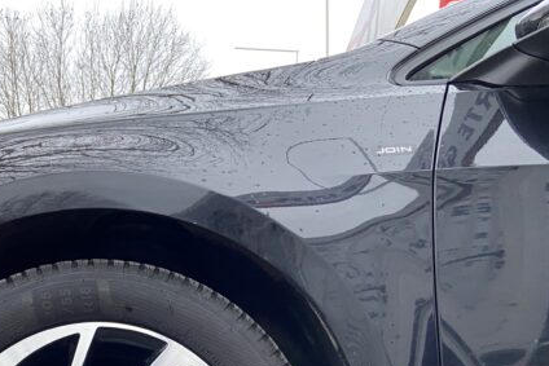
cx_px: 167
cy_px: 378
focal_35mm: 51
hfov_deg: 38.3
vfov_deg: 25.1
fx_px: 778
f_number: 1.8
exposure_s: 1/60
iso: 160
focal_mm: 4.25
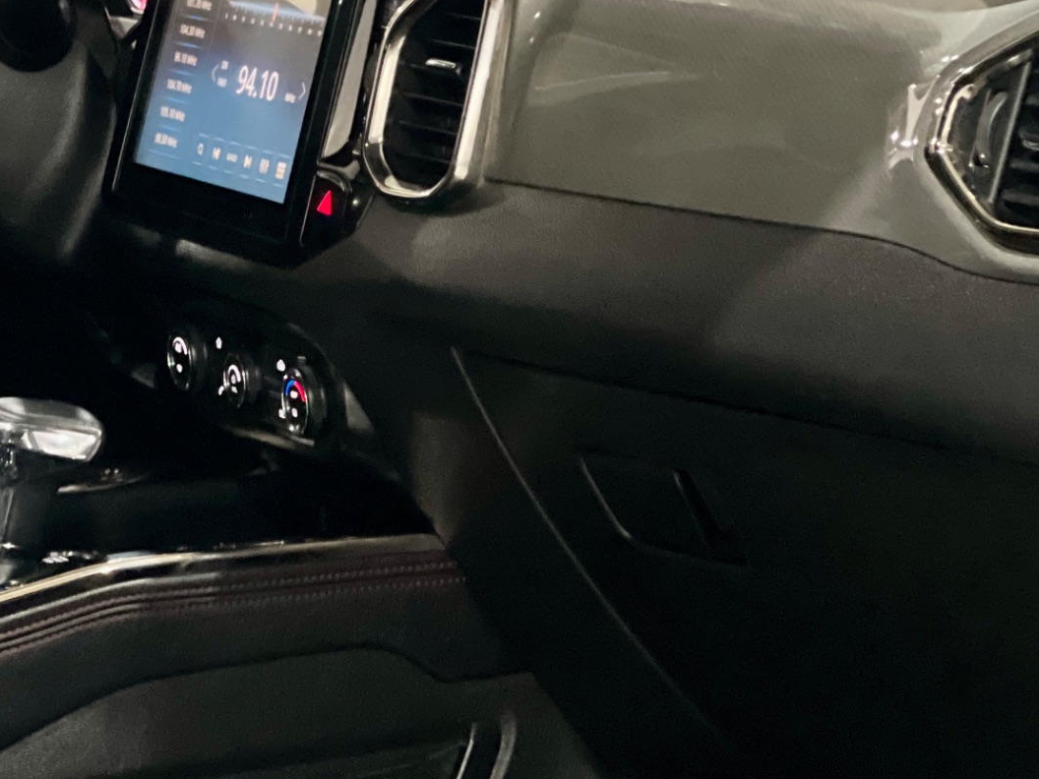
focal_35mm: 140
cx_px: 344
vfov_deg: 10.6
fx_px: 4202
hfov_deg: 14.1
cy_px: 202
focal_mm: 9
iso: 1000
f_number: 2.8
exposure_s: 1/15
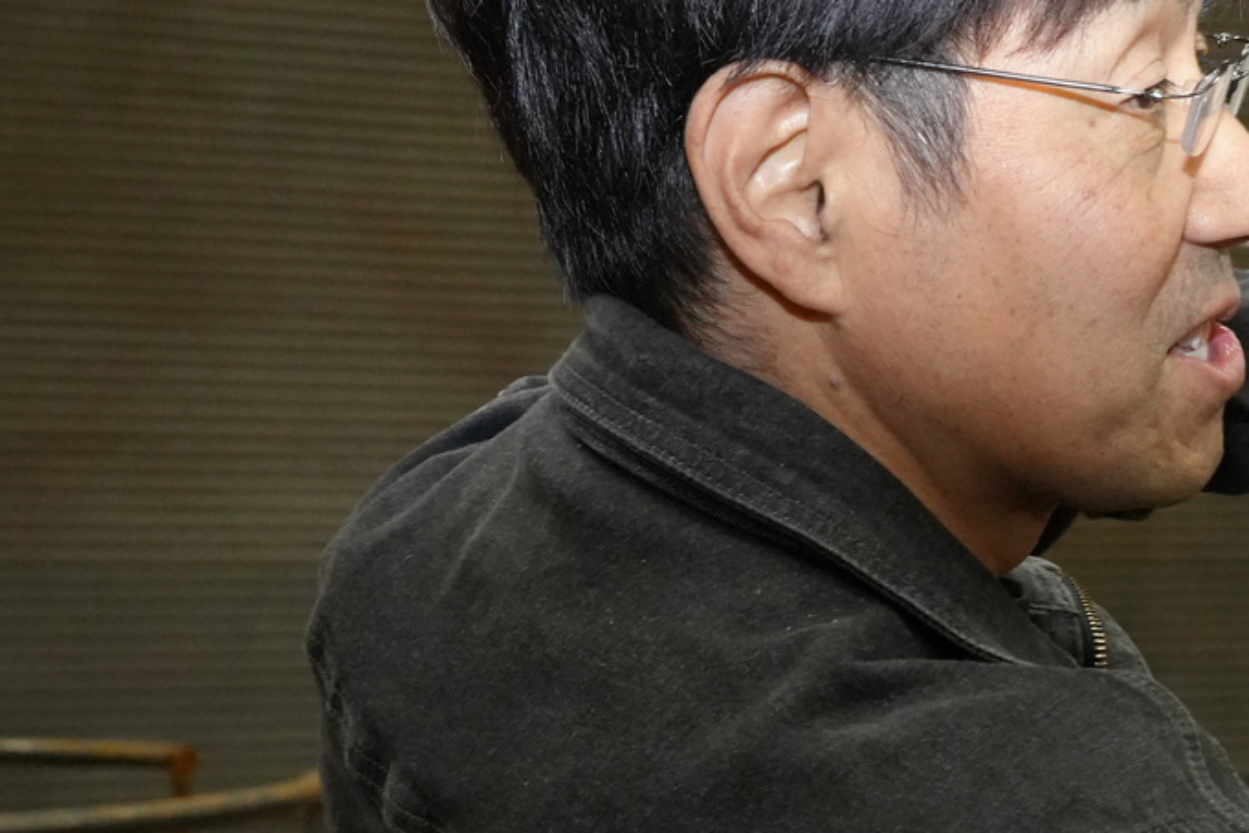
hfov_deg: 19.8
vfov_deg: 14.6
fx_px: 3249
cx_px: 1665
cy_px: 511
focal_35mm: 94
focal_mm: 31.9
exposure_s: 1/60
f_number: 7.1
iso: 6400
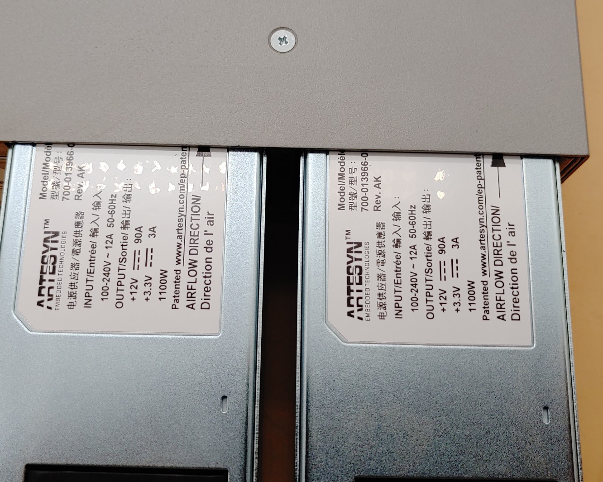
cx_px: 281
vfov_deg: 39.1
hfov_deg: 47.9
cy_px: 243
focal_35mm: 38
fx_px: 678
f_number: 1.8
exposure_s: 1/111
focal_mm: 4.36
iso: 50
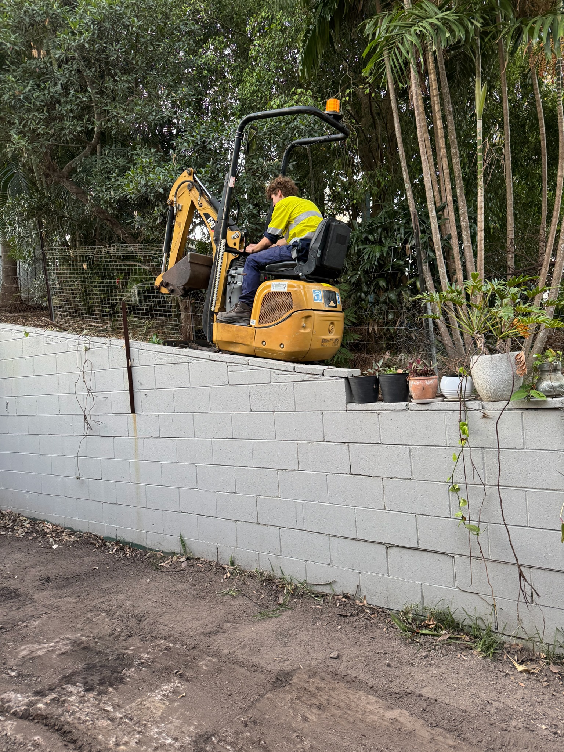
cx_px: 282
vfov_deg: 71.6
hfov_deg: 56.8
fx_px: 521
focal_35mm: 24
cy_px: 376
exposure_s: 1/121
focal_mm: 6.76
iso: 200
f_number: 1.78
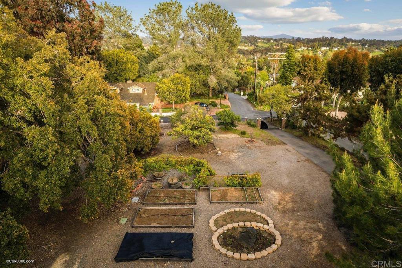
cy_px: 134
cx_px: 201
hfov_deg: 78.6
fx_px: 246
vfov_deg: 57.2
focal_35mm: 22
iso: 200
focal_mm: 8.38
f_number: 2.8
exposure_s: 1/350
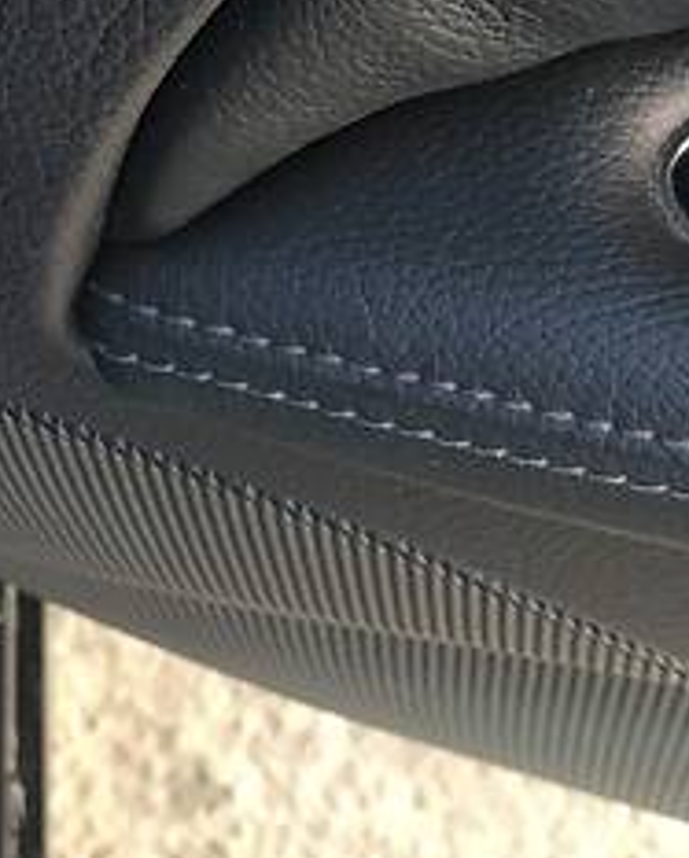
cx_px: 748
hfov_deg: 15.5
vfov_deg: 19.6
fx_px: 2468
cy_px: 250
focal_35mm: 97
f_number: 2.2
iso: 40
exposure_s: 1/33
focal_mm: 4.2
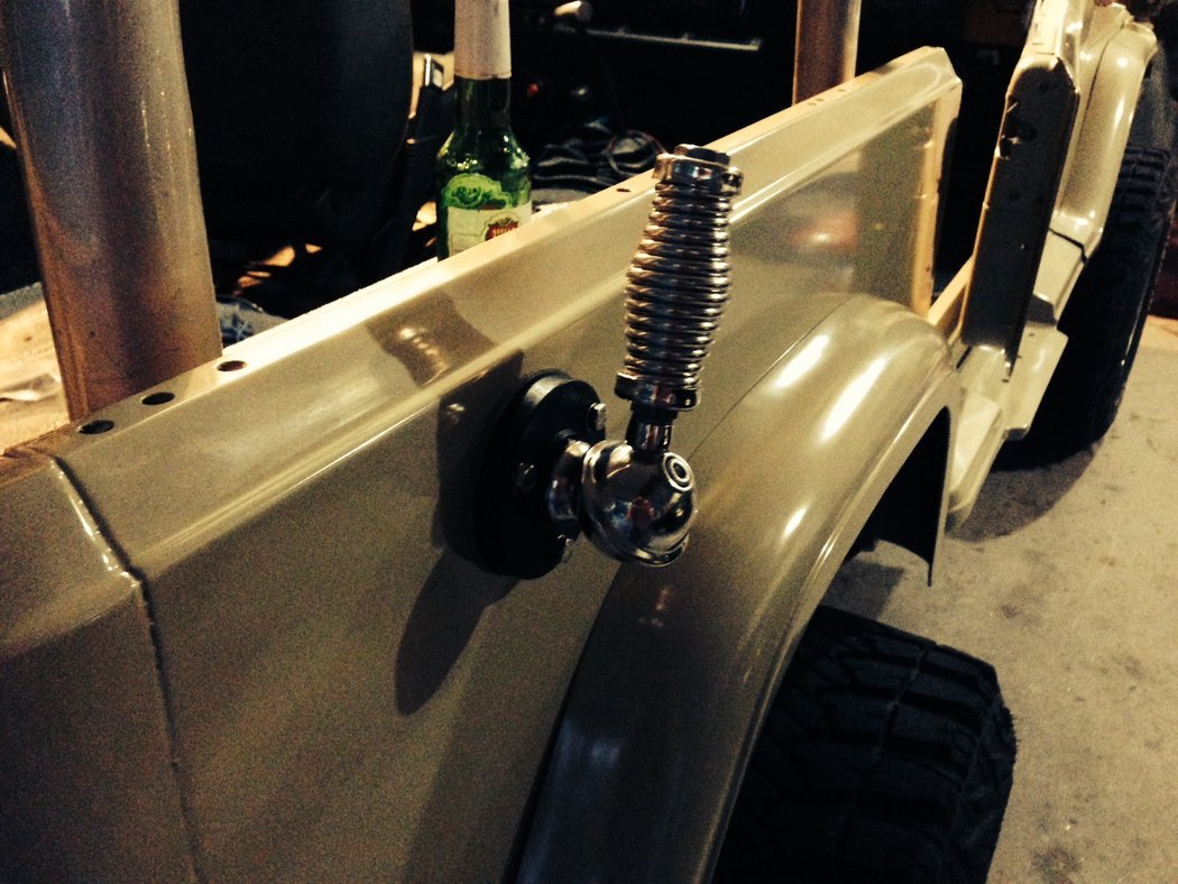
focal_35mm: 33
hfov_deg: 55.3
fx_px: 1123
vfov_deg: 43.0
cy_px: 442
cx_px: 589
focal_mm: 4.12
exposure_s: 1/15
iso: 800
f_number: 2.4
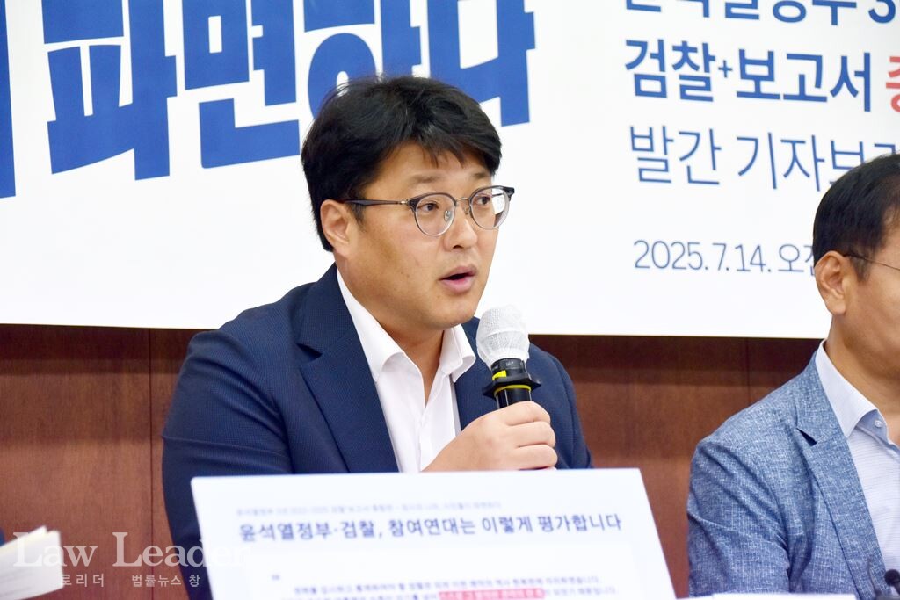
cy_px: 300
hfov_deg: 18.2
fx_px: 2813
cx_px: 450
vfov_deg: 12.2
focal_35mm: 112
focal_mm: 75
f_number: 5.3
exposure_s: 1/200
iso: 500
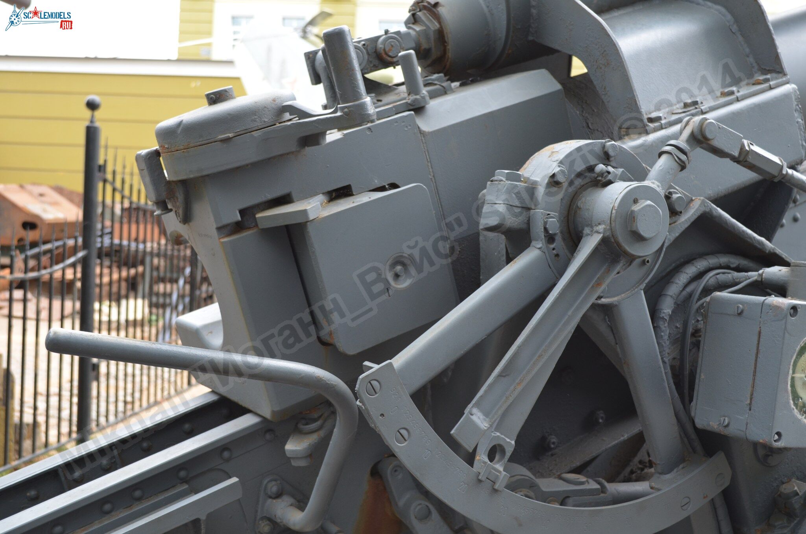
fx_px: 1072
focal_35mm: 48
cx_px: 403
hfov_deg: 41.2
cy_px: 267
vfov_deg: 27.9
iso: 280
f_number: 5.6
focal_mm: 32
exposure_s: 1/125
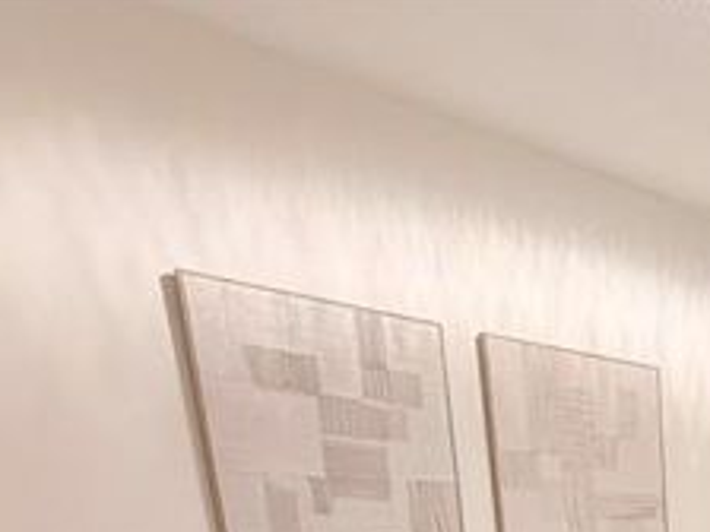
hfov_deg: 34.2
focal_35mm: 44
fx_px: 902
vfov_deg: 24.4
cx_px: 861
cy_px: 826
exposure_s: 1/59
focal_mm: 2.22
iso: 320
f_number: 2.2
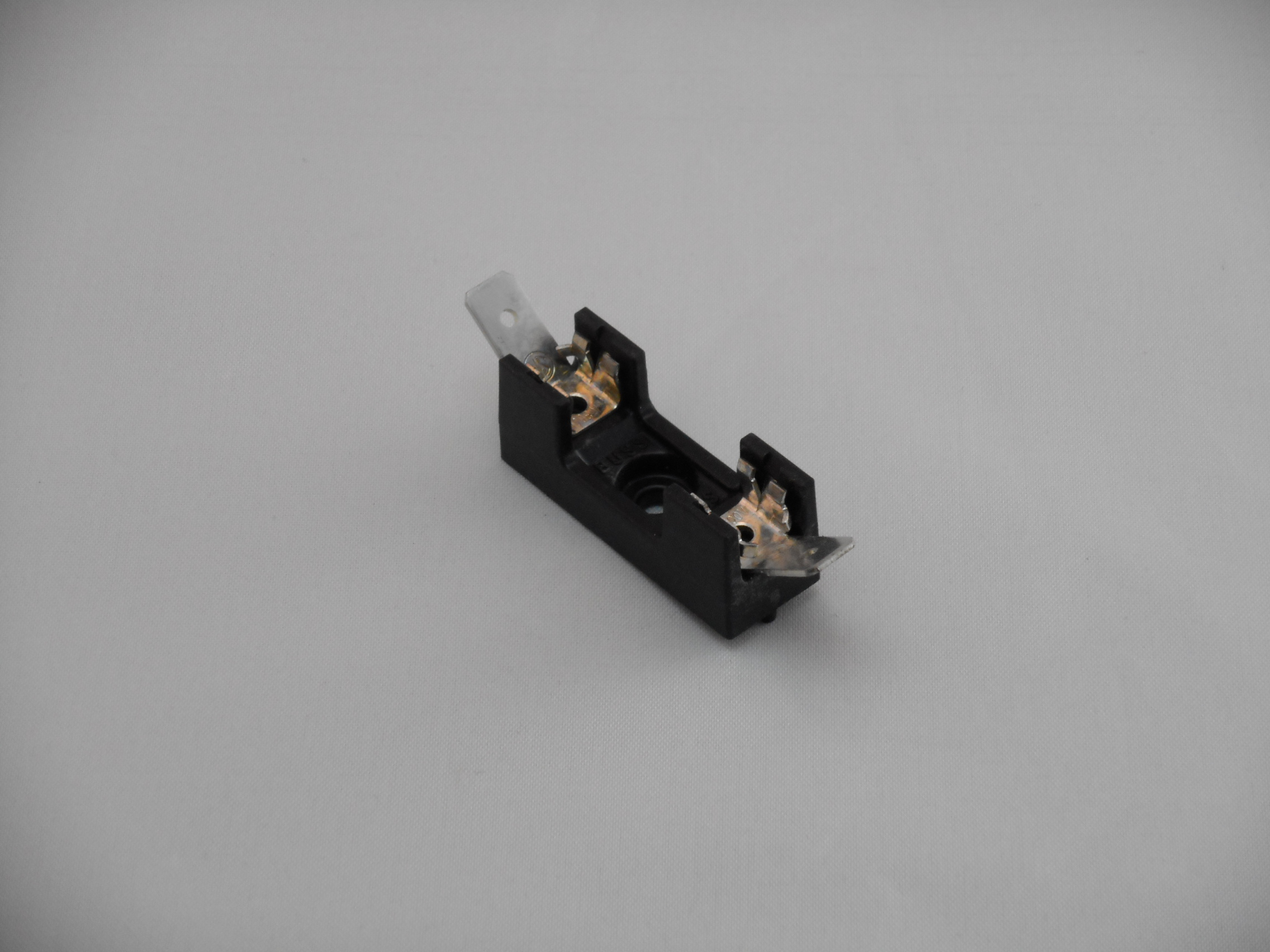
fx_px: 4293
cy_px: 476
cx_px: 635
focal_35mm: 117
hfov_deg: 16.8
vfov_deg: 12.7
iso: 360
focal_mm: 20.9
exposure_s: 1/60
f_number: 5.9
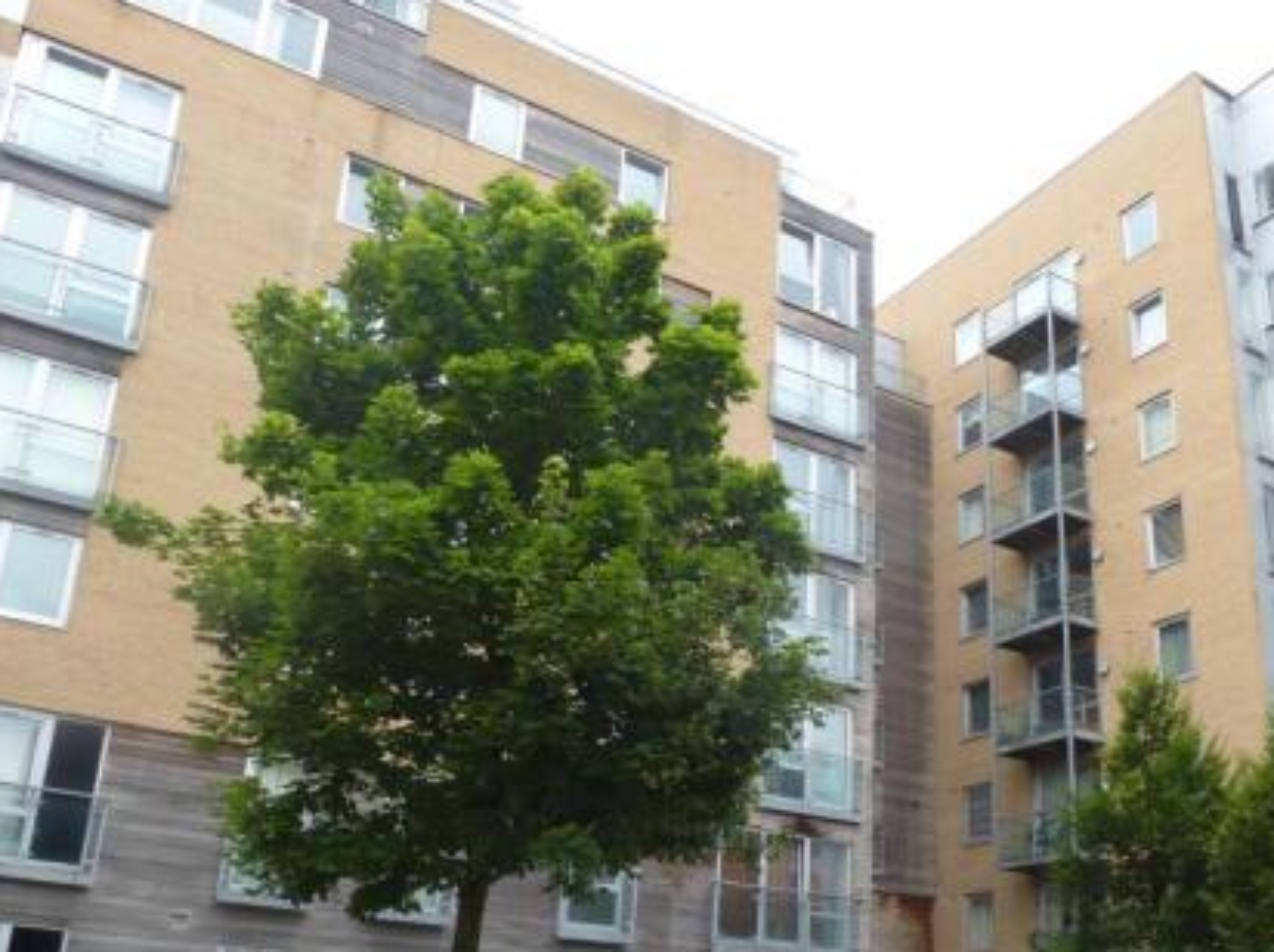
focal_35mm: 34
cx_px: 772
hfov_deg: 53.6
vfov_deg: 40.9
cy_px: 669
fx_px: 1250
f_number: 3.5
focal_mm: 4.3
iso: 100
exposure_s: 1/100
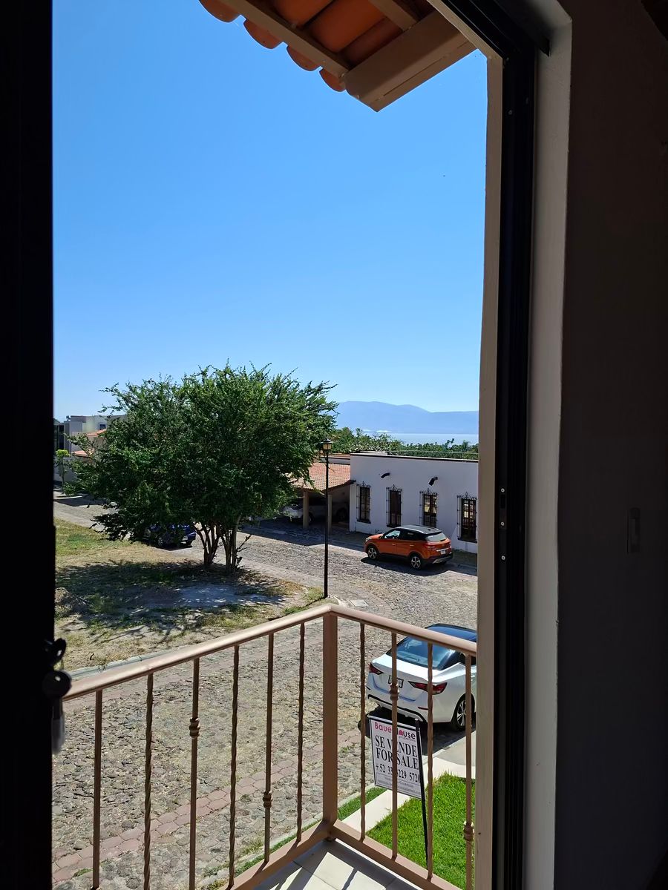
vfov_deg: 73.9
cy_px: 445
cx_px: 334
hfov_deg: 58.9
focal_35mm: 23
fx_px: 592
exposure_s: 1/2703
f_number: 1.8
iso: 50
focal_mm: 5.54
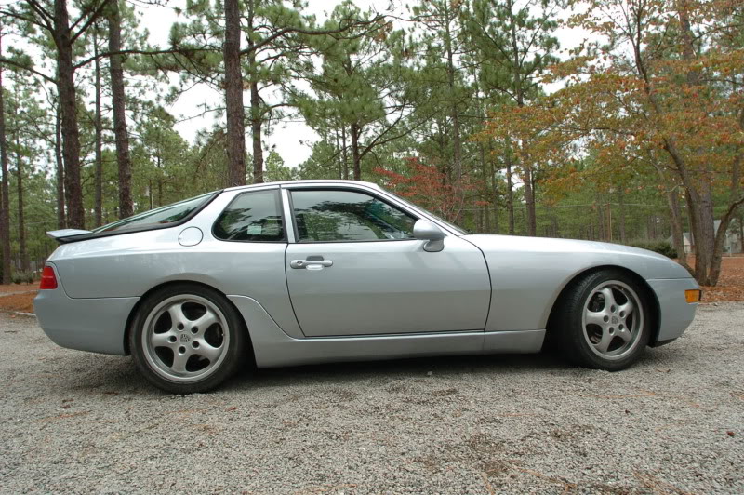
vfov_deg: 59.4
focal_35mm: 21
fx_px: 434
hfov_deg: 81.3
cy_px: 248
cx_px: 372
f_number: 5.6
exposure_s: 1/80
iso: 250
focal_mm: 14
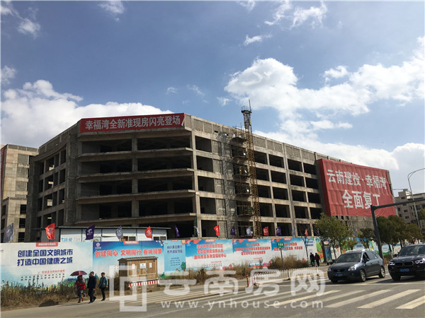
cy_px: 159
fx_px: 356
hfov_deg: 61.7
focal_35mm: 29
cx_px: 212
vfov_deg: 48.2
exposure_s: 1/2747
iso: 25
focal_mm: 4.15
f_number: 2.2
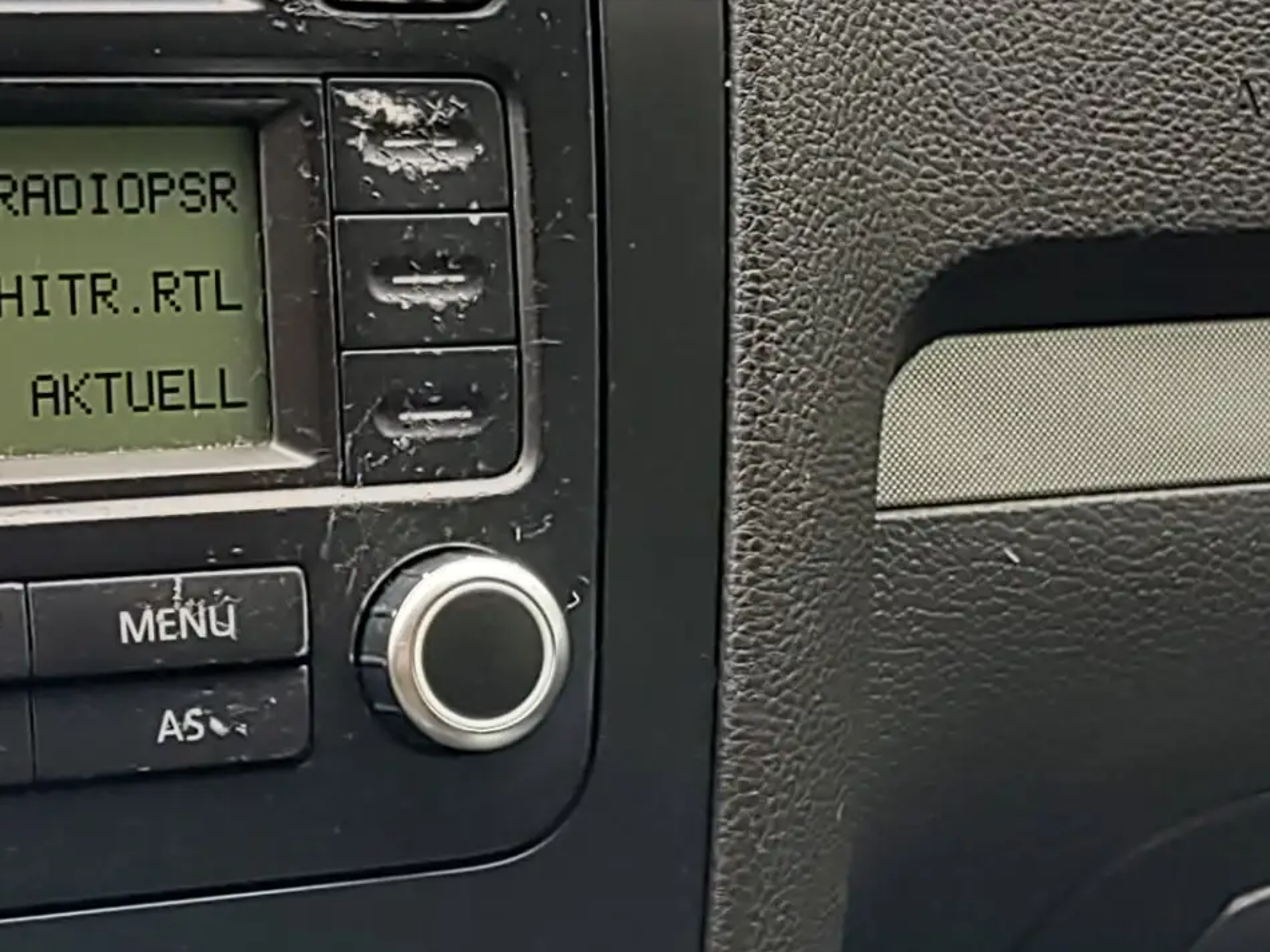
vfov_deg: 15.9
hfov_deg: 21.1
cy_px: 493
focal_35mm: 93
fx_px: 3411
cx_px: 717
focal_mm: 5.56
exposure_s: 1/190
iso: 100
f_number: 1.8
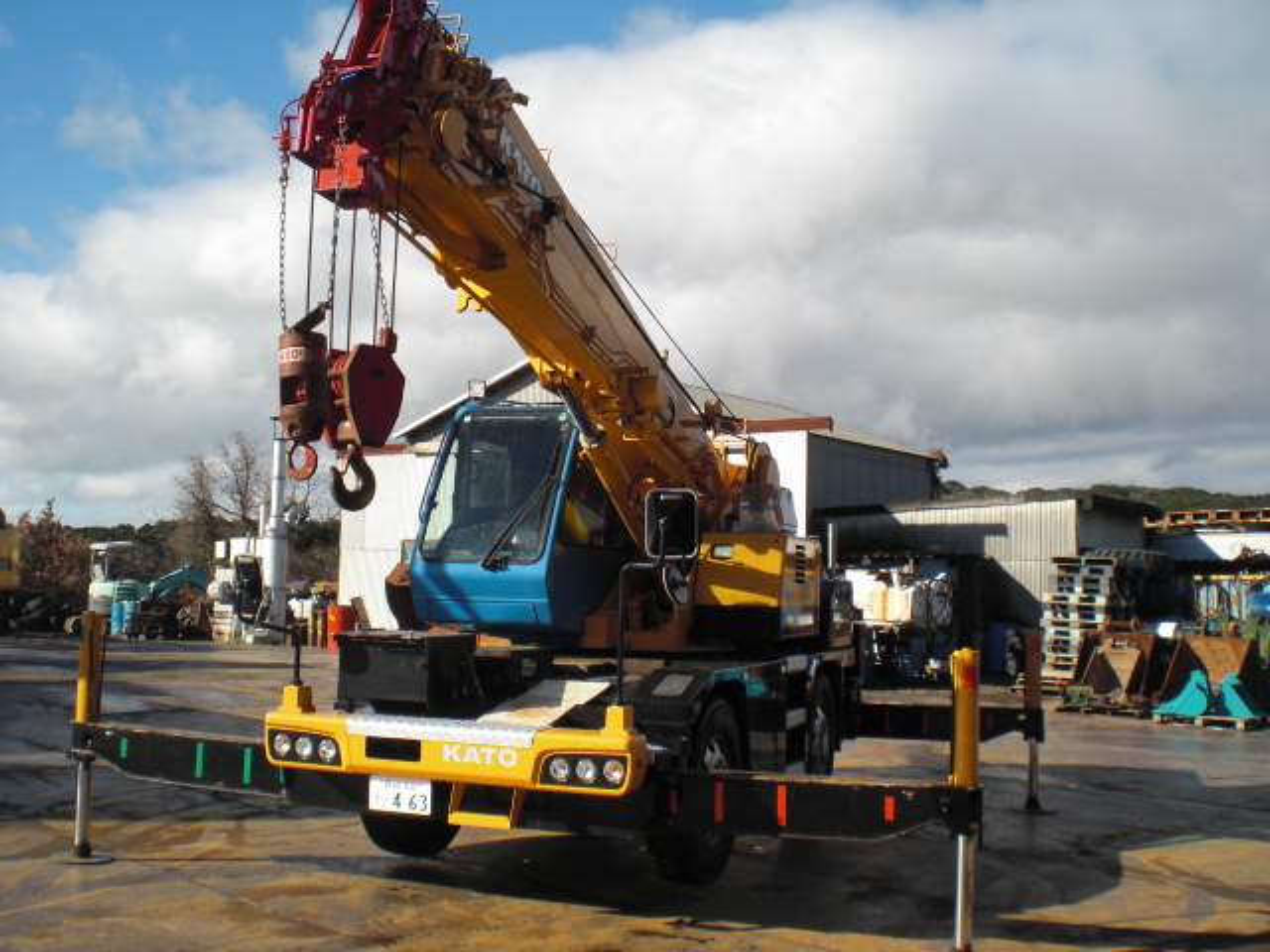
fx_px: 1394
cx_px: 635
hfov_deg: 49.0
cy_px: 476
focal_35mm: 38
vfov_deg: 37.7
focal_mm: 6.3
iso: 64
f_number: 5.6
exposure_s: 1/400
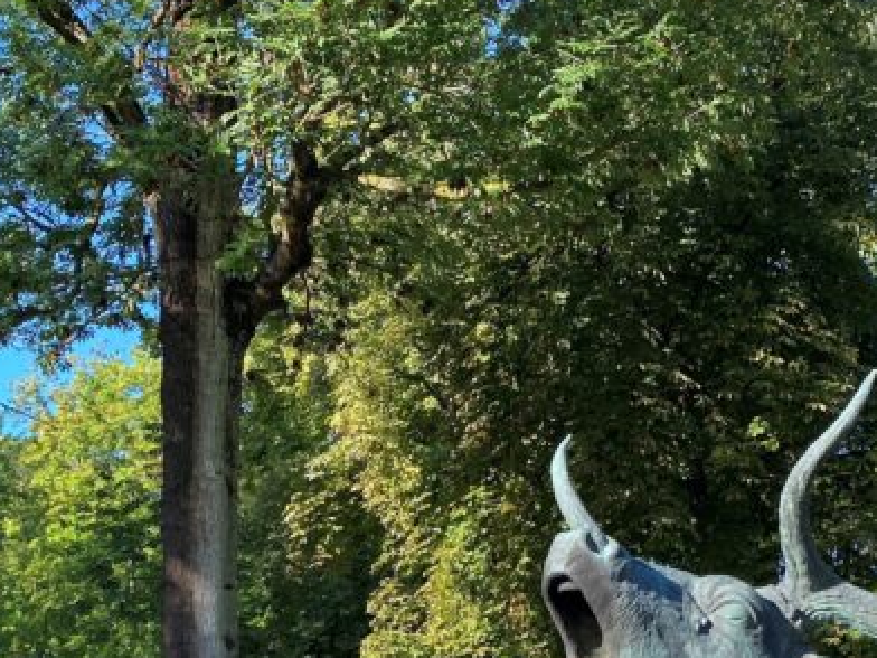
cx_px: 286
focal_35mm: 68
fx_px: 1723
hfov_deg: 28.4
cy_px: 826
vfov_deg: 20.0
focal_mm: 4.25
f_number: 1.8
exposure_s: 1/447
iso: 32
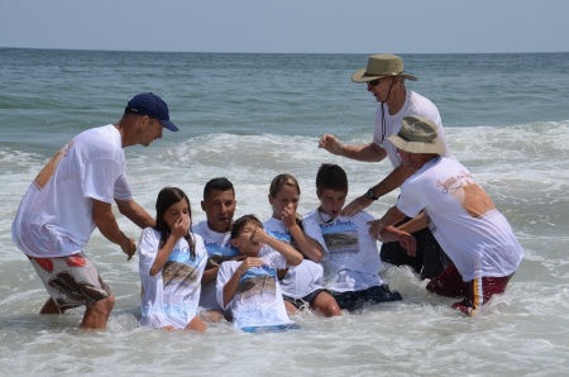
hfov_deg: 23.4
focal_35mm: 87
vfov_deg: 15.6
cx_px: 284
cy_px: 188
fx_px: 1372
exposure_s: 1/250
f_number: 11
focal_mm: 58
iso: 100
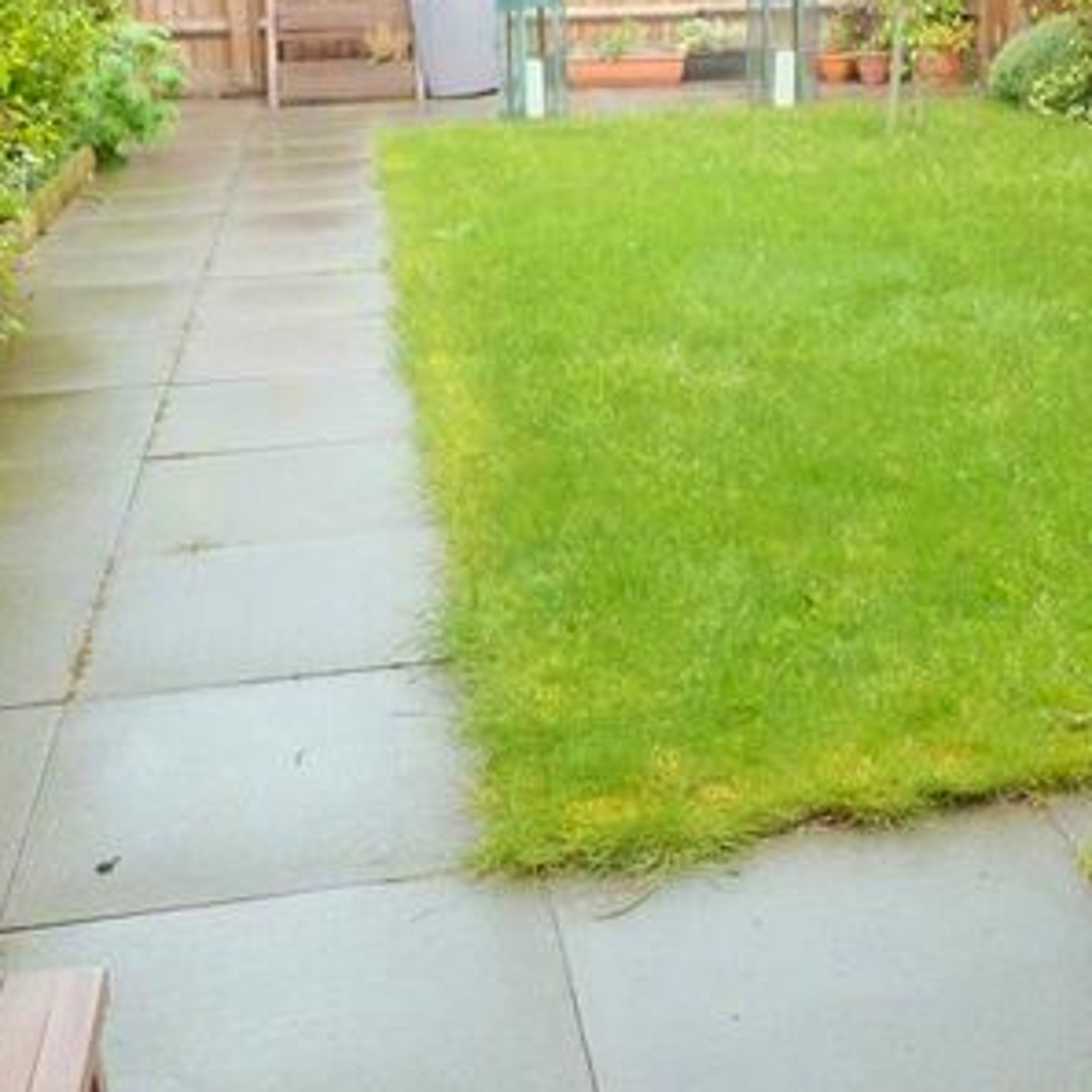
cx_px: 789
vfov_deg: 33.0
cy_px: 211
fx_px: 1785
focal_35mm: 50
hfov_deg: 33.5
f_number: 3.3
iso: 100
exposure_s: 1/80
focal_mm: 4.3
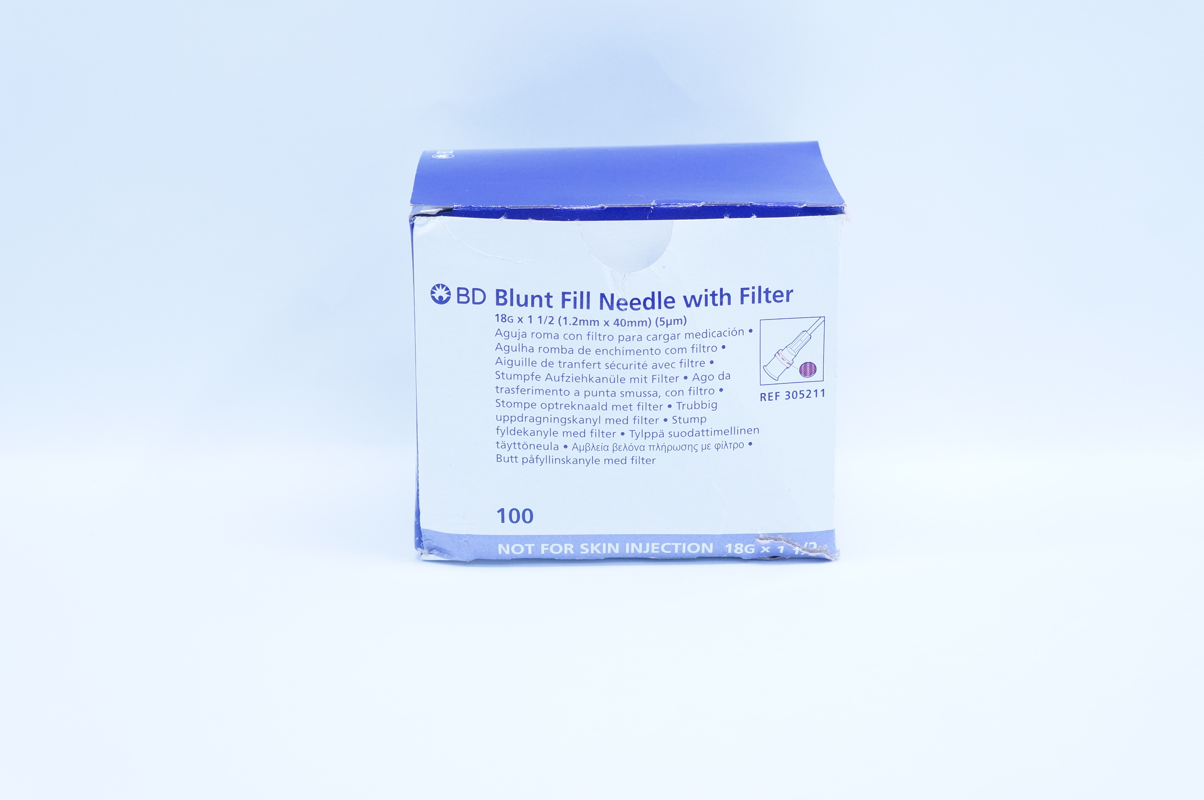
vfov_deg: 25.0
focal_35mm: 54
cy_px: 360
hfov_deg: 36.9
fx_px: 1804
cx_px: 623
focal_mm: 32
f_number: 5
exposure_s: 1/160
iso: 800
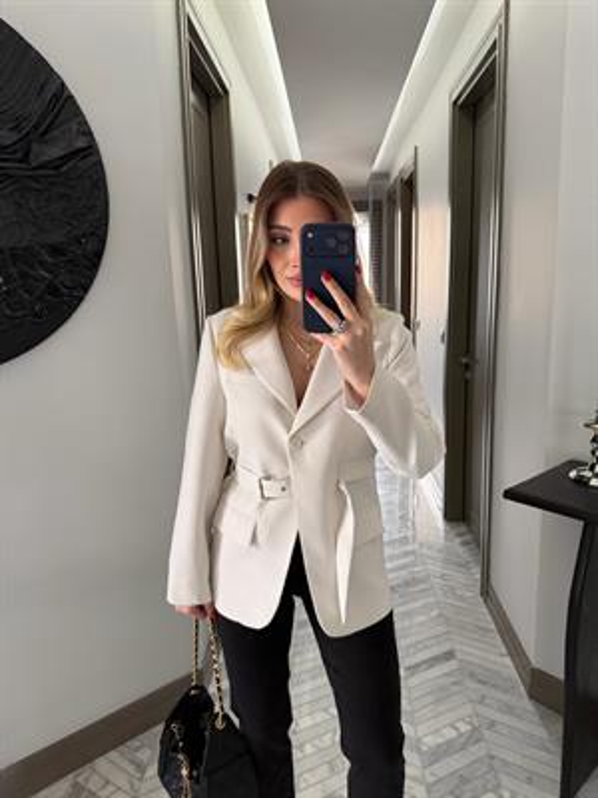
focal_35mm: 24
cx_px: 299
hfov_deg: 56.8
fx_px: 553
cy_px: 399
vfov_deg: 71.6
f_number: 1.78
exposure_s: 1/89
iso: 200
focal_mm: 6.76
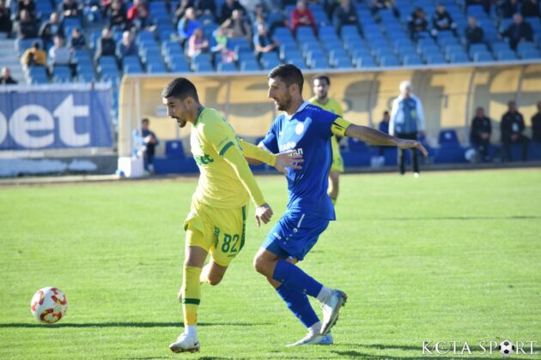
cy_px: 180
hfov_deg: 7.4
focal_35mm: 278
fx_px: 4170
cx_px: 270
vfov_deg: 5.0
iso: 400
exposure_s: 1/800
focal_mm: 185
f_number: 5
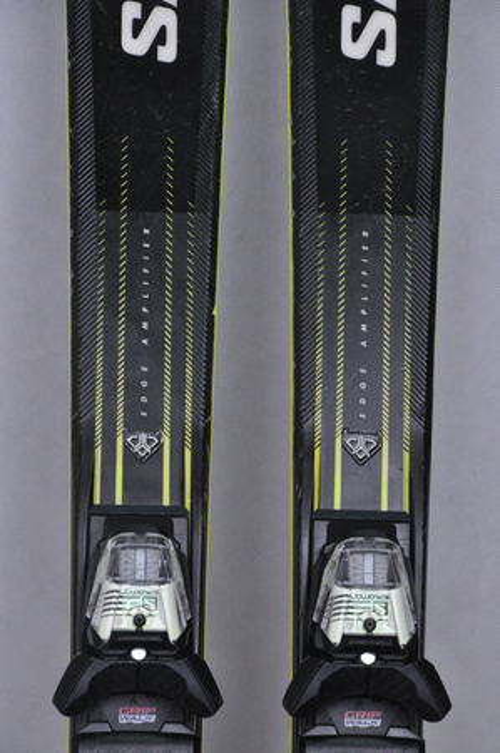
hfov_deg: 8.7
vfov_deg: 13.1
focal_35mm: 158
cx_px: 250
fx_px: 3289
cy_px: 376
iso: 3200
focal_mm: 105
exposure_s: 1/125
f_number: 9.5
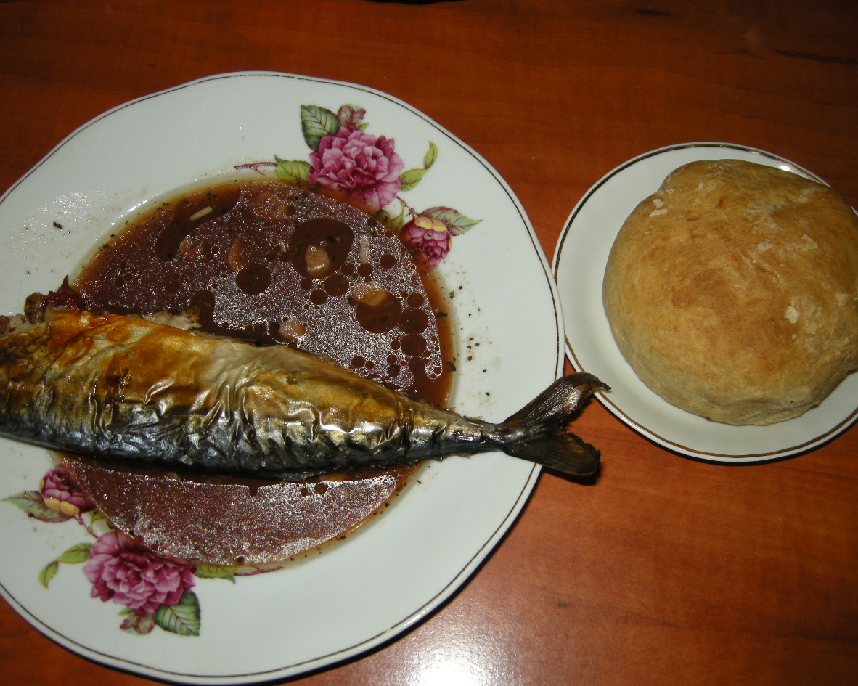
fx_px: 939
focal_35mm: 37
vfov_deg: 40.1
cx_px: 443
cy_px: 345
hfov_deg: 49.1
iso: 64
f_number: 2.7
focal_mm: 7.5
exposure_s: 1/60
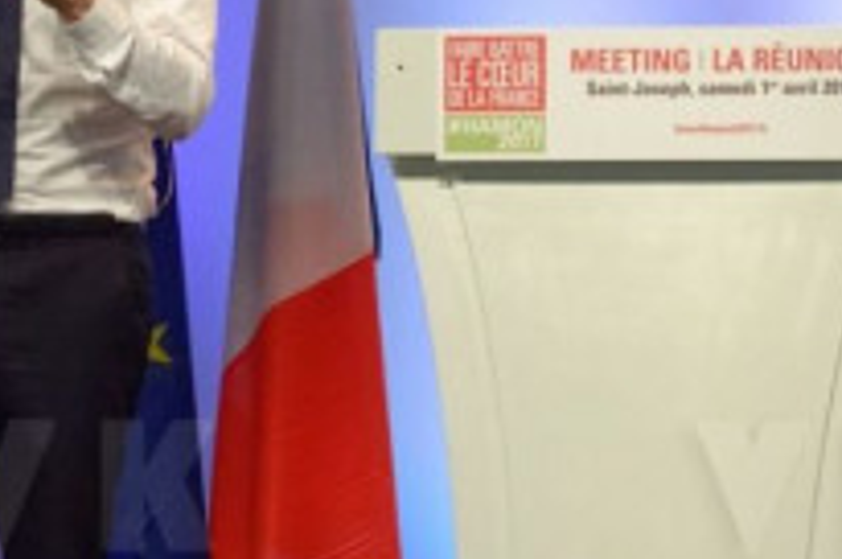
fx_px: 9574
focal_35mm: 410
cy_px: -12
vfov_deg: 3.3
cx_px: 74
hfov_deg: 5.0
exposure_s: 1/400
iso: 1000
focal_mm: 70
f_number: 4.5
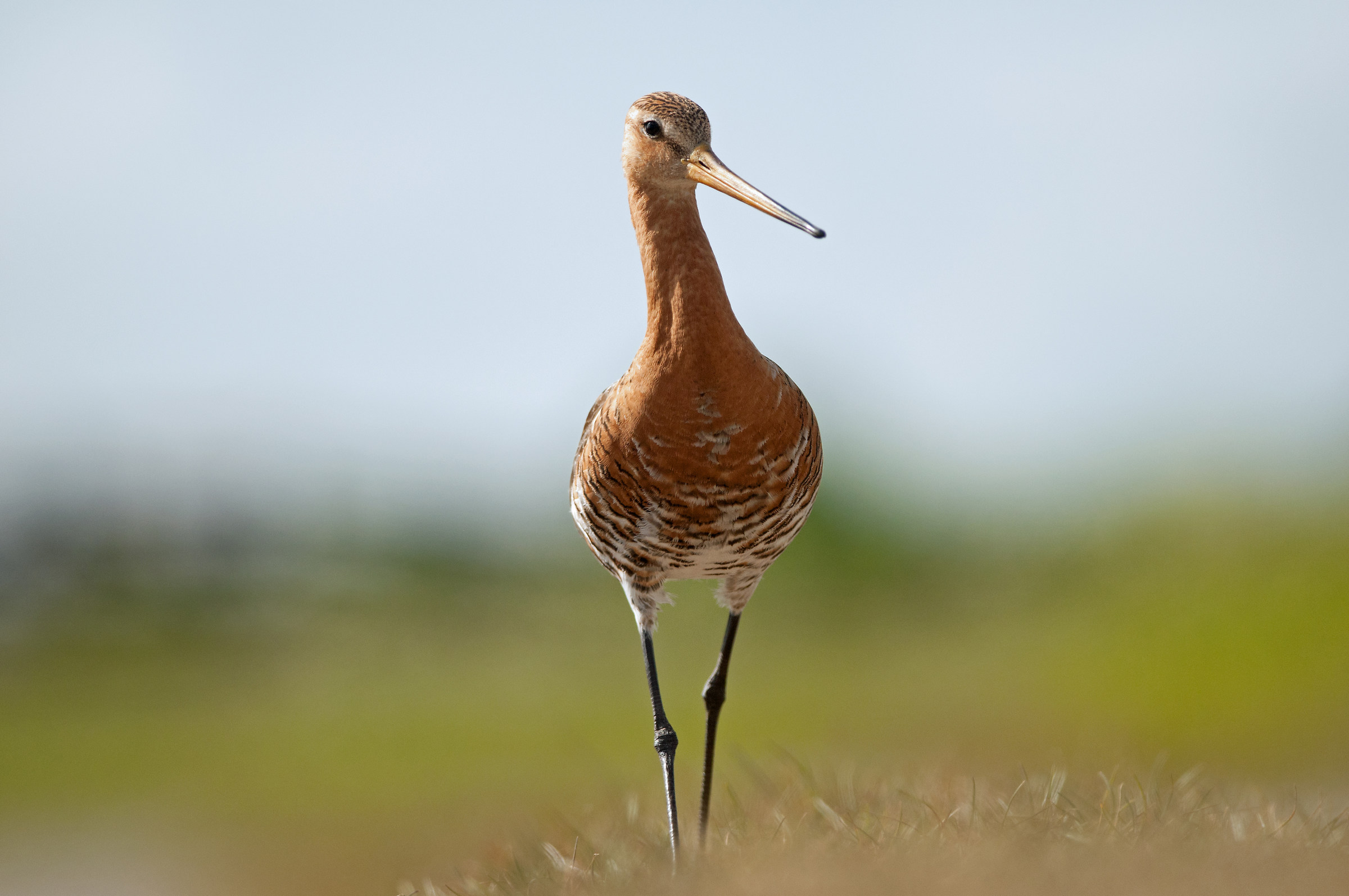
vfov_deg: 3.0
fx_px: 16842
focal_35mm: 450
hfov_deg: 4.6
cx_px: 674
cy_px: 448
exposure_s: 1/4000
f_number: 4
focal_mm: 300
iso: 500
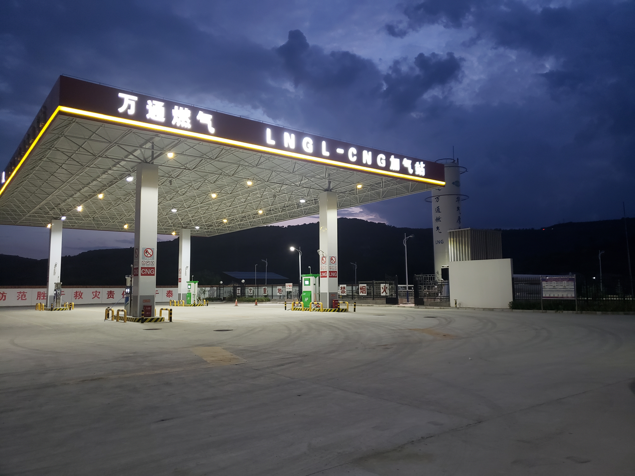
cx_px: 318
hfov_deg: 67.3
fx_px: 477
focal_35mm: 26
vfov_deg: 53.1
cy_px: 238
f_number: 1.5
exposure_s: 1/17
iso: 250
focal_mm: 4.3
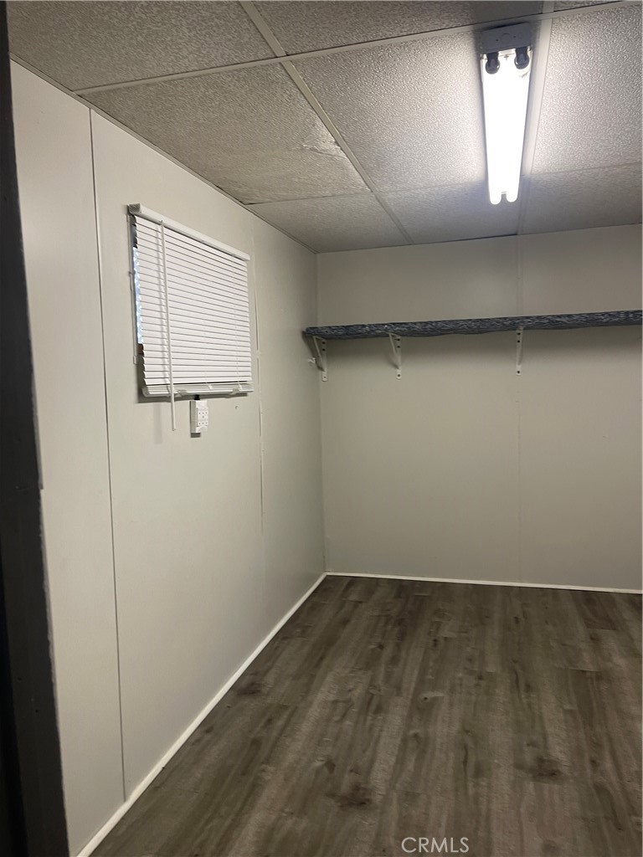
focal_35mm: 25
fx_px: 619
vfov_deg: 69.4
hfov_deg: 54.9
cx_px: 322
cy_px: 428
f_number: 1.6
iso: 160
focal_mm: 5.1
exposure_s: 1/60
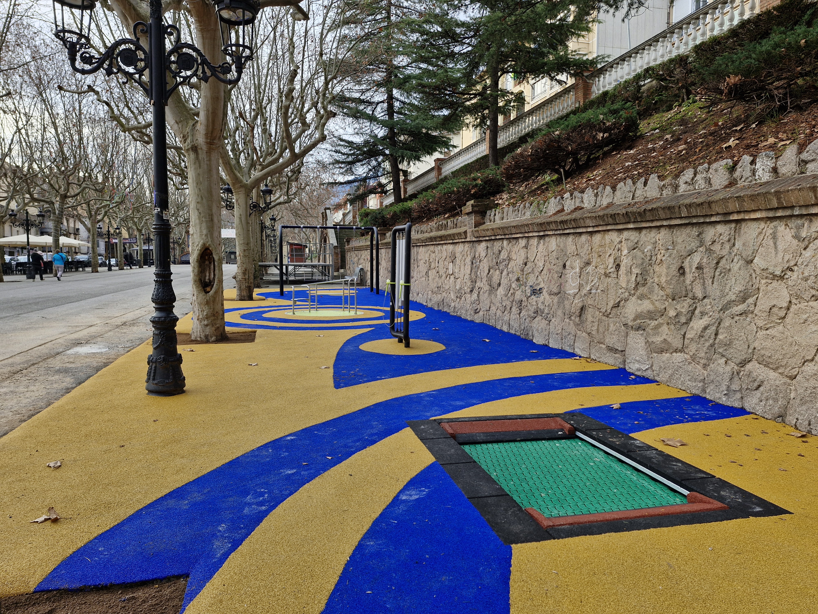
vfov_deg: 58.9
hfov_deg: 73.9
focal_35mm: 23
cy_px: 307
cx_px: 409
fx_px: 544
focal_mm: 5.54
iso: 50
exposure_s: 1/232
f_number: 1.8
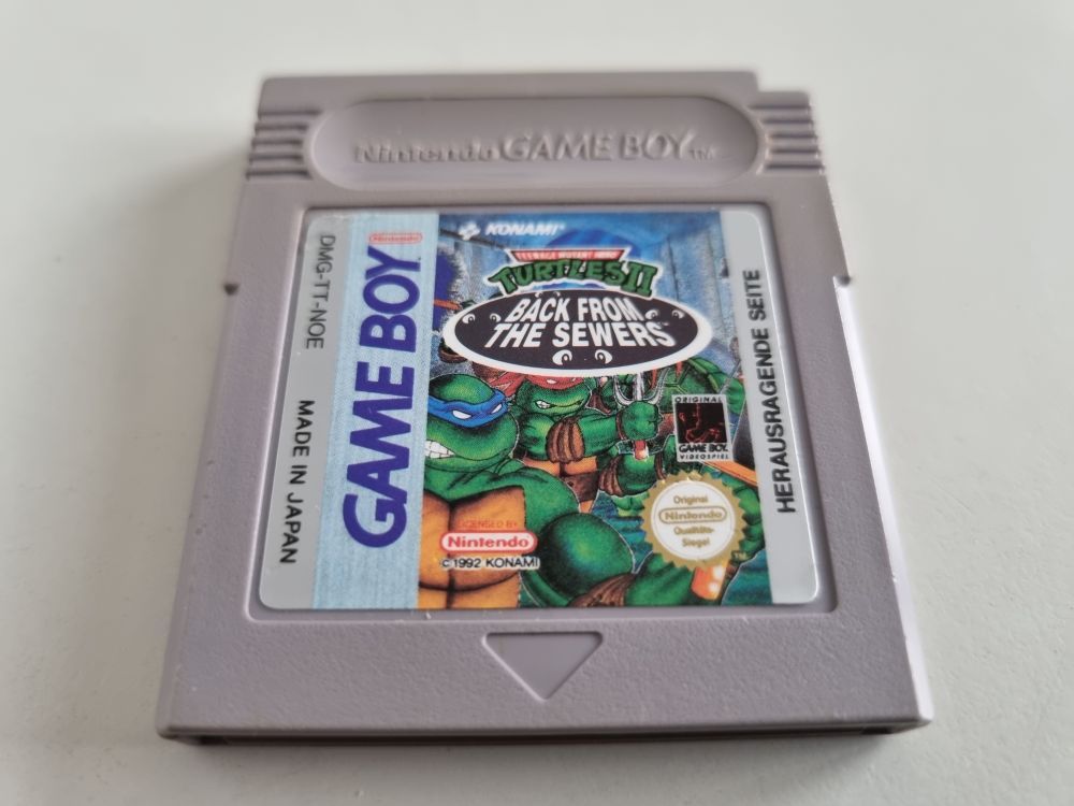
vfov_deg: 53.1
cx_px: 537
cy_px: 403
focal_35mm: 26
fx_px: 807
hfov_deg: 67.3
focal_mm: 5.4
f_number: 1.8
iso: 320
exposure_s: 1/50
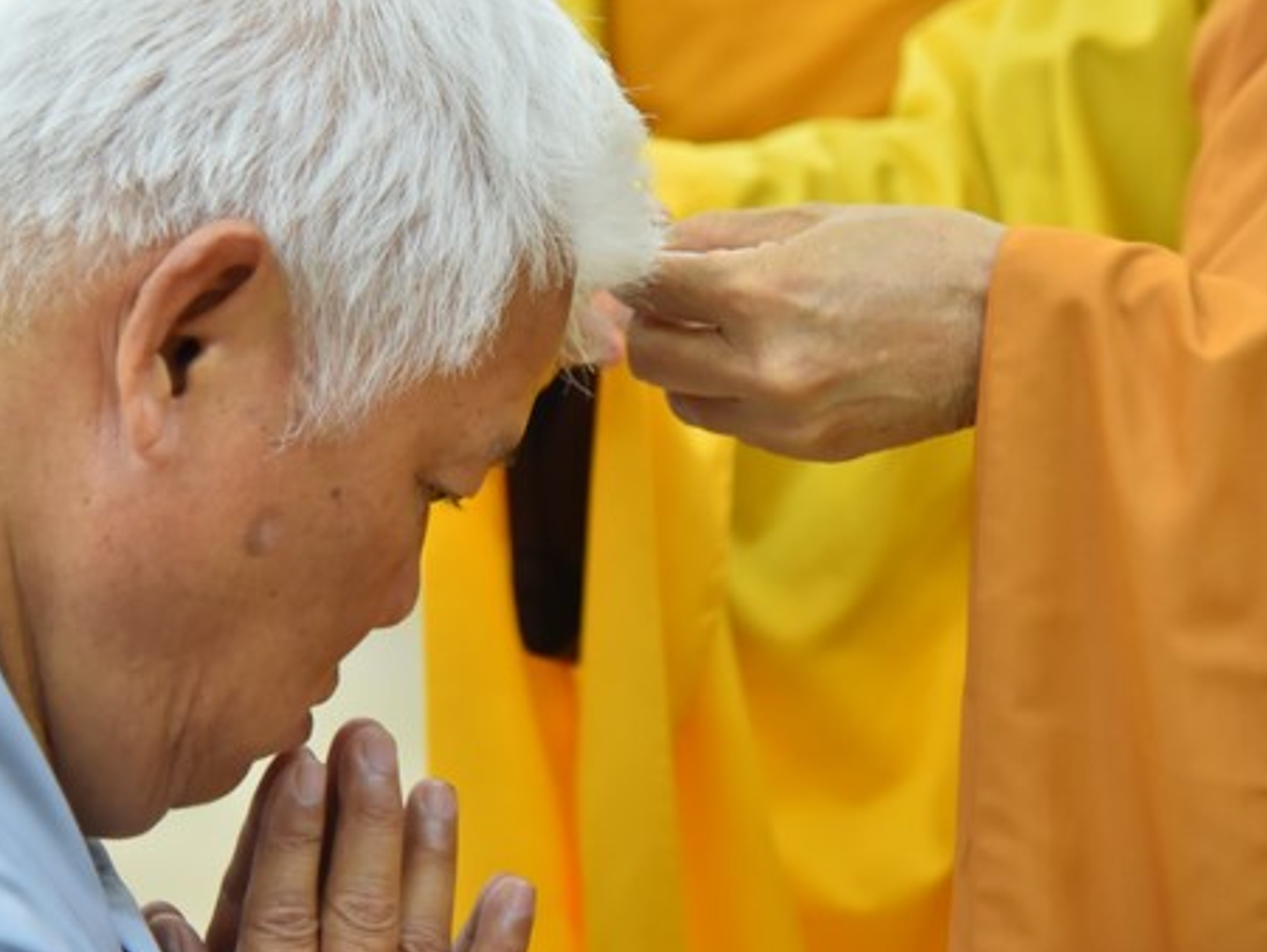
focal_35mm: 118
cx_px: 496
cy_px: 359
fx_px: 4321
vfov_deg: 12.6
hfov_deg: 16.7
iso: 1600
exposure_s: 1/80
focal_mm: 85
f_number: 4
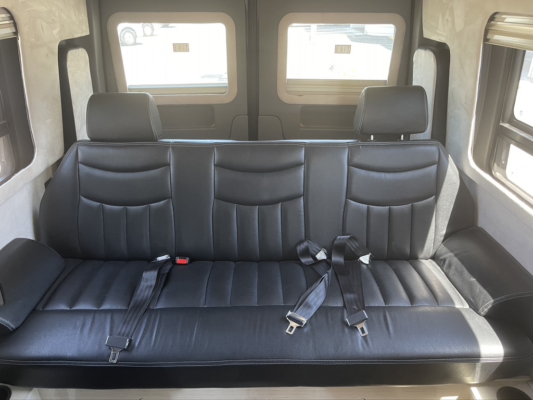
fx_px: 400
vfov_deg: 53.1
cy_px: 200
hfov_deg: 67.3
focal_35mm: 26
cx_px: 266
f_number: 1.6
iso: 320
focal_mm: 5.1
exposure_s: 1/60
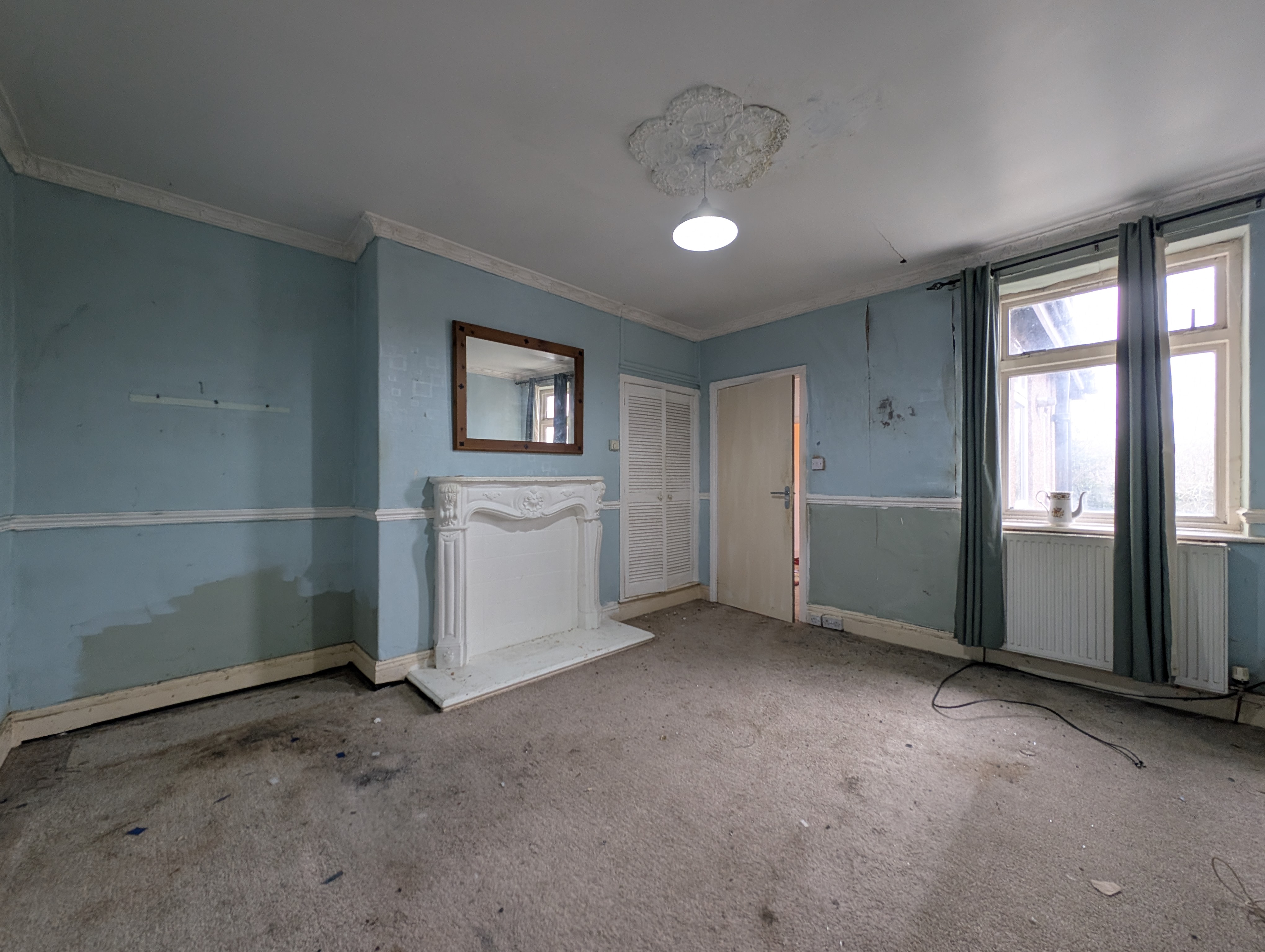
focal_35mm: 12
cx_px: 632
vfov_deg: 94.6
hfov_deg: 110.5
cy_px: 476
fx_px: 439
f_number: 1.95
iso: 77
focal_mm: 2.23
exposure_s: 1/56.9
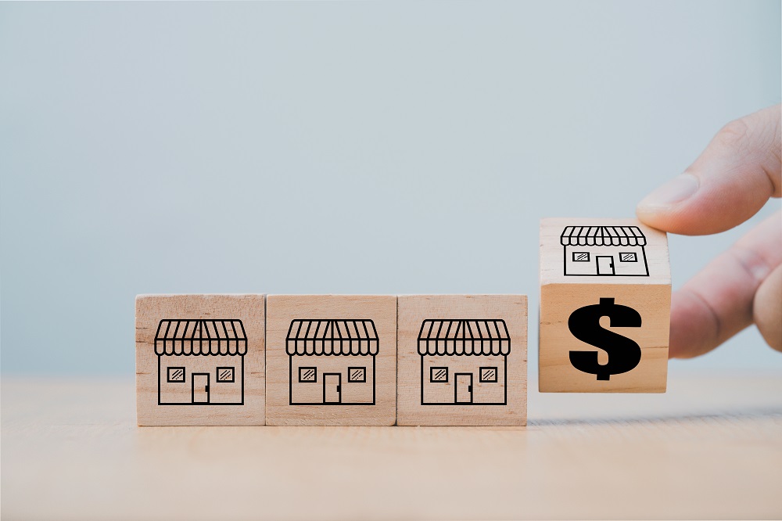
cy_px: 260
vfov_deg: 15.2
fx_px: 1954
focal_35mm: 90
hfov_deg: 22.6
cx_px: 391
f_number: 7.1
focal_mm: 90
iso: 400
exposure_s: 1/125
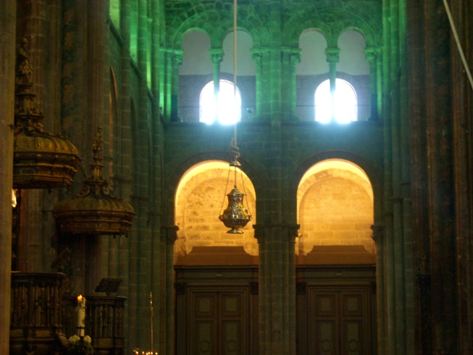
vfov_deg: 14.1
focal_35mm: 105
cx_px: 236
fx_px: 1435
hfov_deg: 18.7
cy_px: 178
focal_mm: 17.1
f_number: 4.7
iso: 400
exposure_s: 1/10
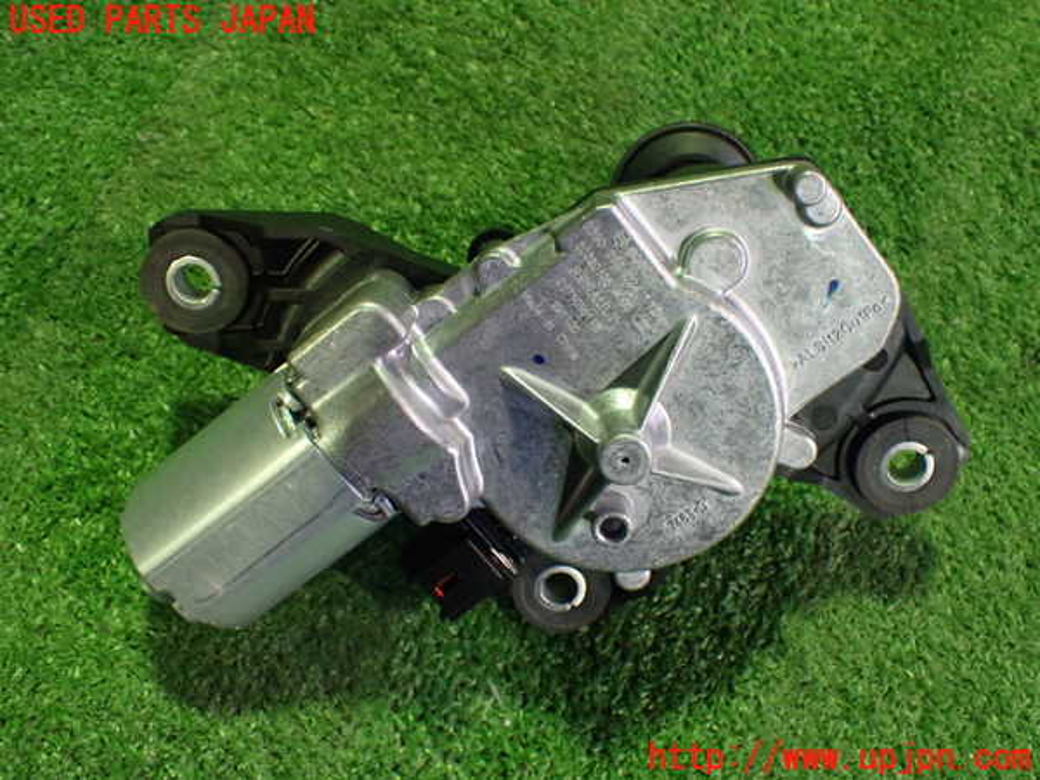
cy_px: 390
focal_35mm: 41
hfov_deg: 45.8
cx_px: 520
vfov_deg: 35.1
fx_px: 1232
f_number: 2.8
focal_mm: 7.31
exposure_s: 1/40
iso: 1000
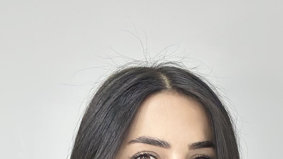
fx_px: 1313
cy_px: 405
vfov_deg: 6.5
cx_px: 174
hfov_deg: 12.3
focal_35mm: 175
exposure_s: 1/50
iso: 100
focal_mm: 6.86
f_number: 1.78
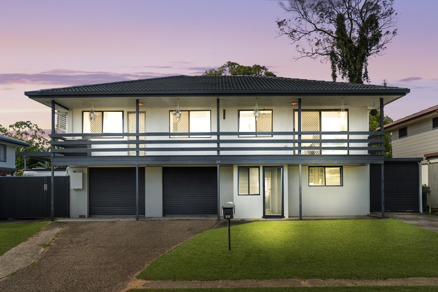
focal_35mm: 34
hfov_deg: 55.8
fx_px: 414
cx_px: 219
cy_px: 146
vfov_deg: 38.9
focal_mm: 34
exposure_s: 1/40
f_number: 7.1
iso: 160
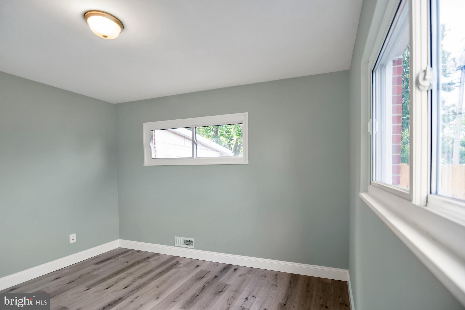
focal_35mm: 16
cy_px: 155
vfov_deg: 73.8
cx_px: 232
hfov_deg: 96.7
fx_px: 207
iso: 250
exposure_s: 1/125
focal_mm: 16
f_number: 3.5
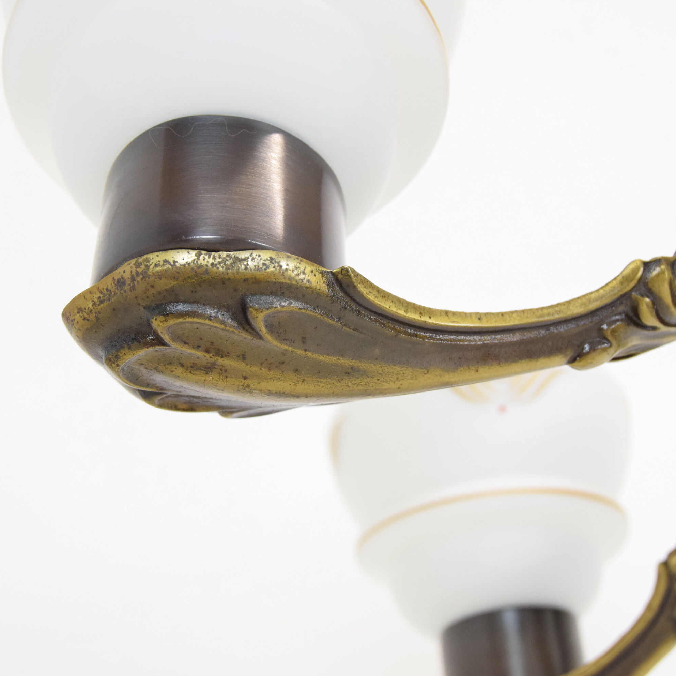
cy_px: 337
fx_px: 1318
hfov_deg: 28.8
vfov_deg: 28.8
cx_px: 340
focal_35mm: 60
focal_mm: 31
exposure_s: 1/125
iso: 1600
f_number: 5.6
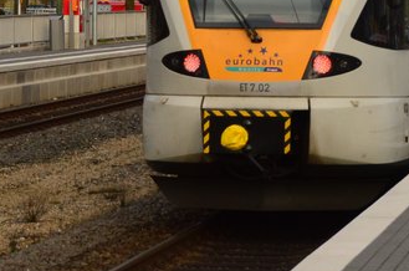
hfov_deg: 9.3
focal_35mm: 219
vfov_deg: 6.2
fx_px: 2483
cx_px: 428
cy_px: 43
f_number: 5.6
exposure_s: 1/640
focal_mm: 40
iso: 400
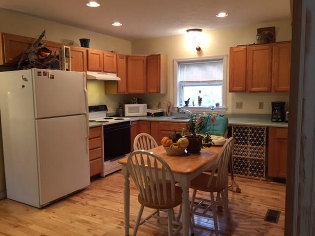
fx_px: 264
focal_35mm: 29
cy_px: 118
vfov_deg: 48.2
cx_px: 158
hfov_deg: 61.7
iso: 80
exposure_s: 1/30
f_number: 2.2
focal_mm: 4.15
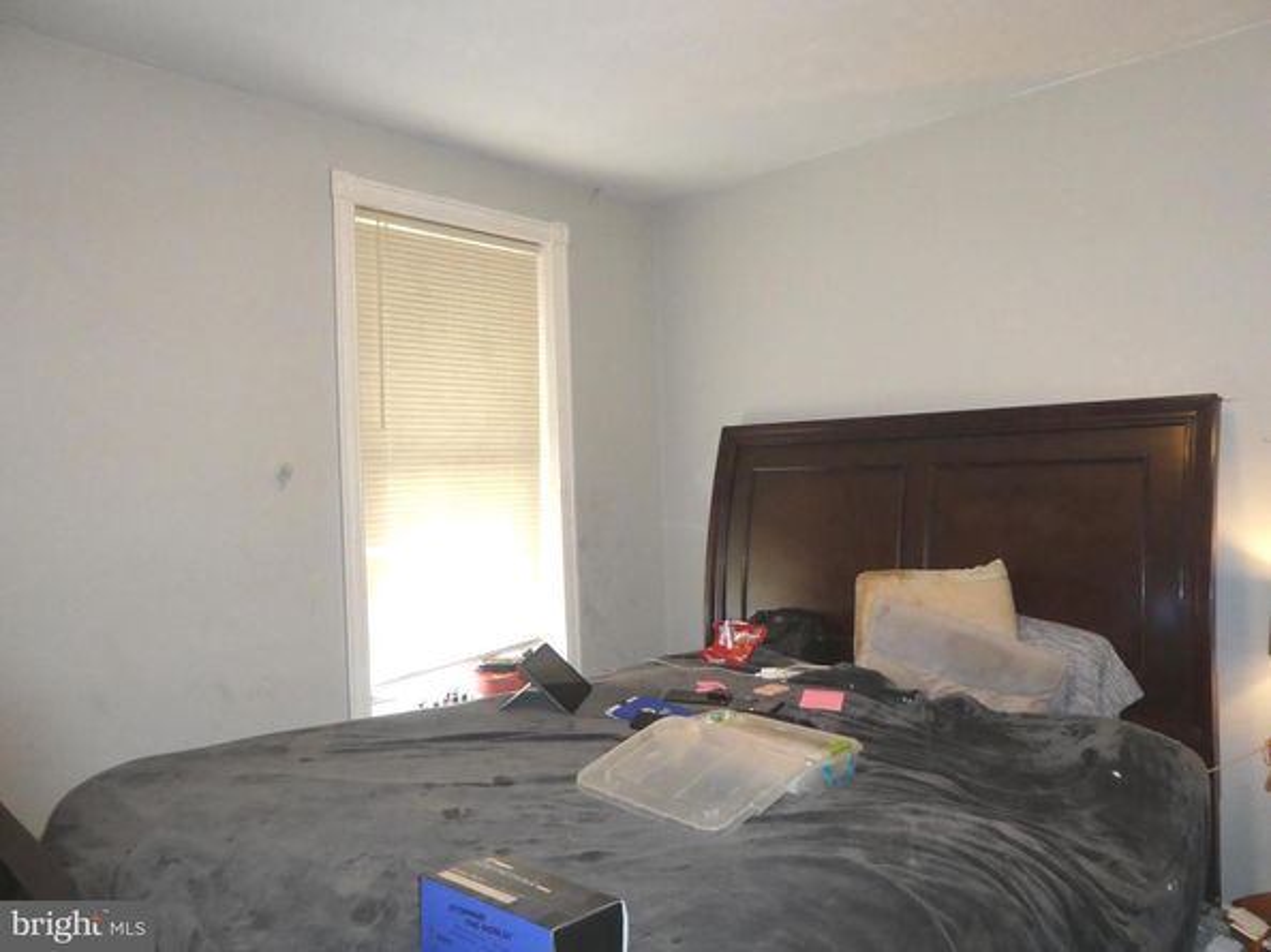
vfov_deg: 56.8
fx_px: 881
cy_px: 476
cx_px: 636
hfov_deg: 71.6
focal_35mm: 24
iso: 800
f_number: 3.3
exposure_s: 1/60
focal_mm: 4.3
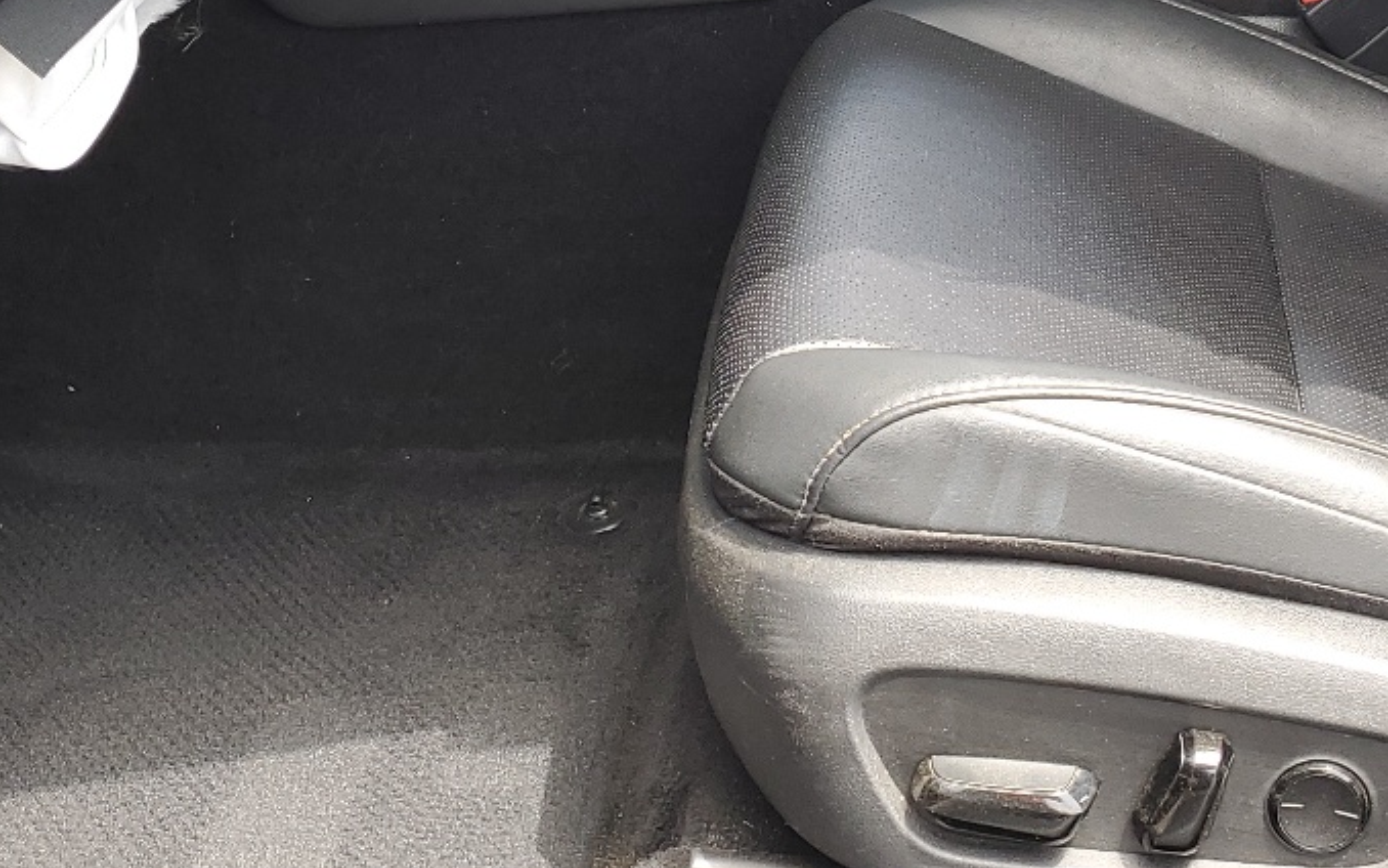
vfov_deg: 18.5
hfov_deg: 31.2
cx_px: 944
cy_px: -297
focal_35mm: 65
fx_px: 2459
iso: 50
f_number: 1.5
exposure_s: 1/227
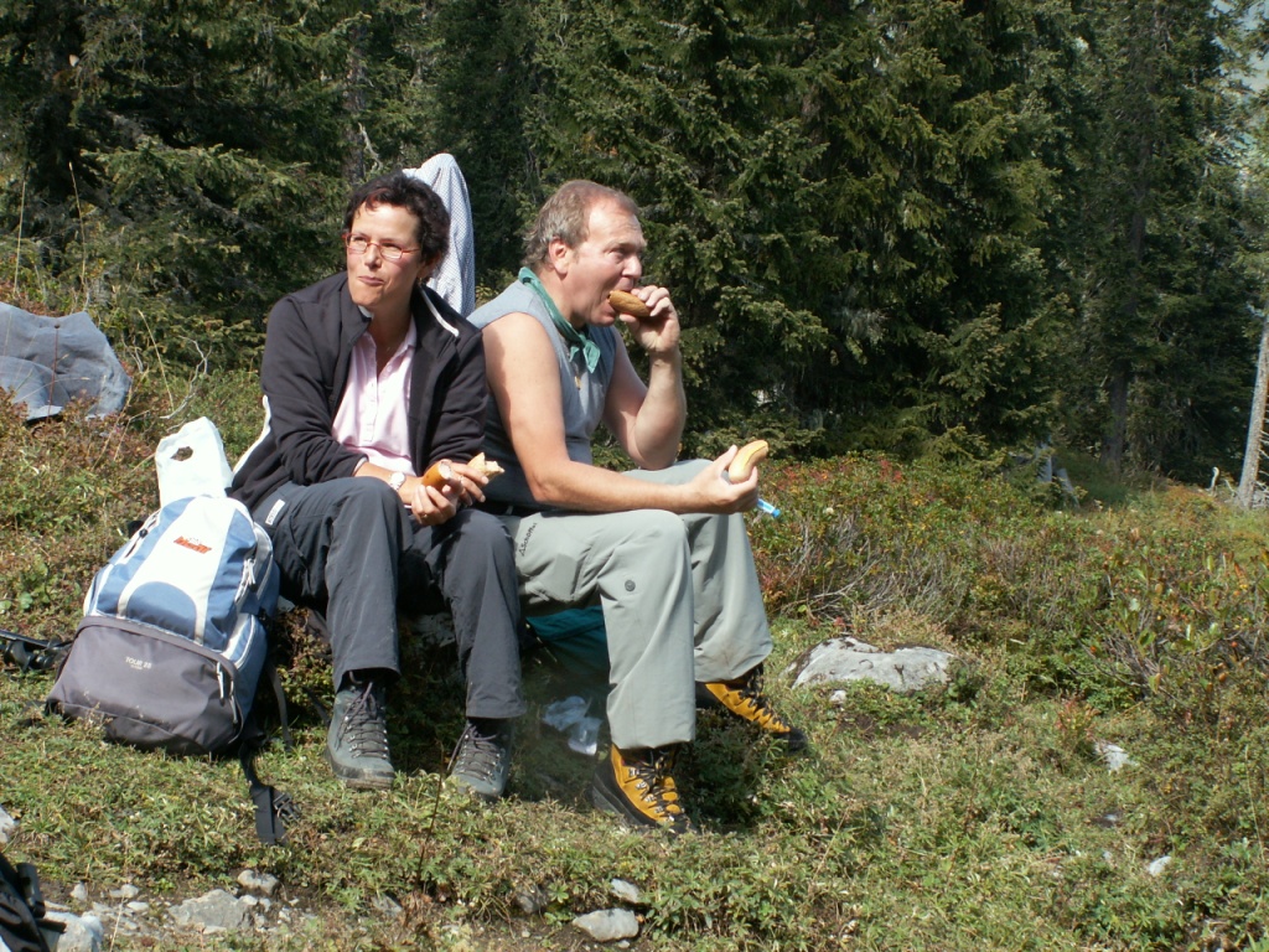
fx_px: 3079
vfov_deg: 17.6
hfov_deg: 23.3
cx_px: 634
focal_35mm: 84
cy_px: 476
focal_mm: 13.96
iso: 50
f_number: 5.6
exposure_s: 1/100
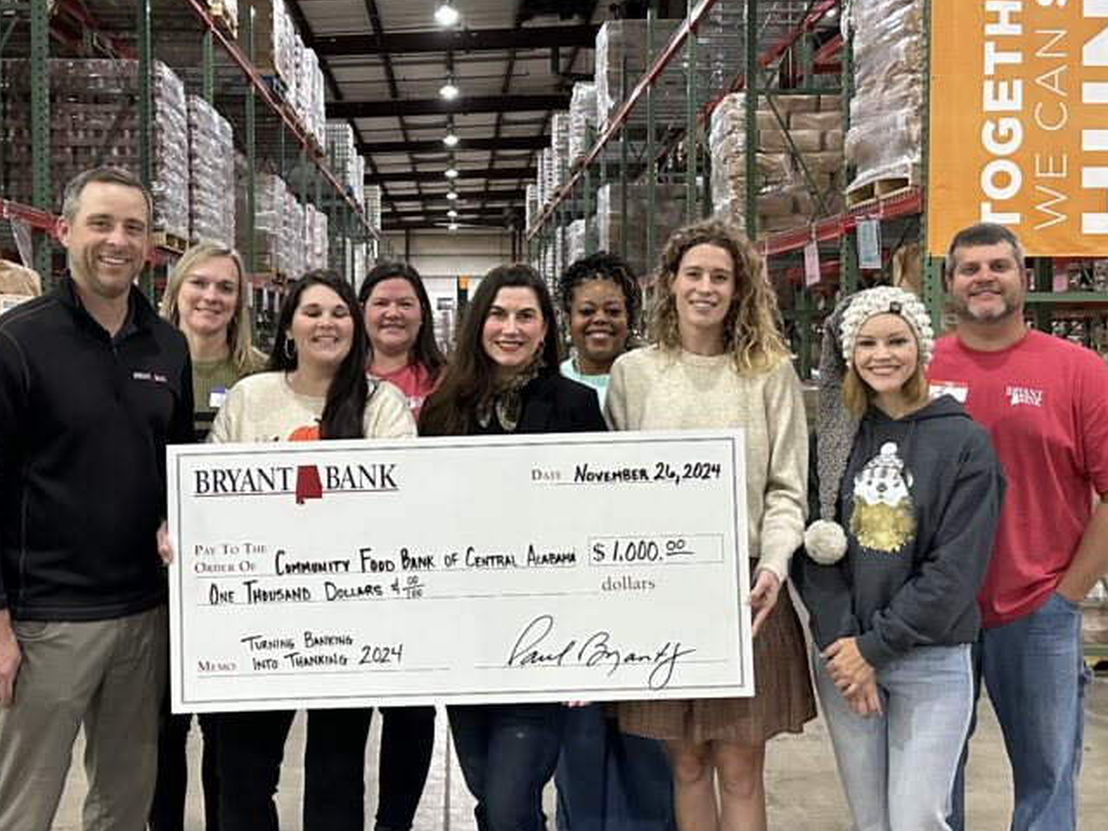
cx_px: 488
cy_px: 355
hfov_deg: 42.0
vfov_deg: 32.1
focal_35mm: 45
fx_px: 1440
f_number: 1.78
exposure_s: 1/60
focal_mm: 6.86
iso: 800
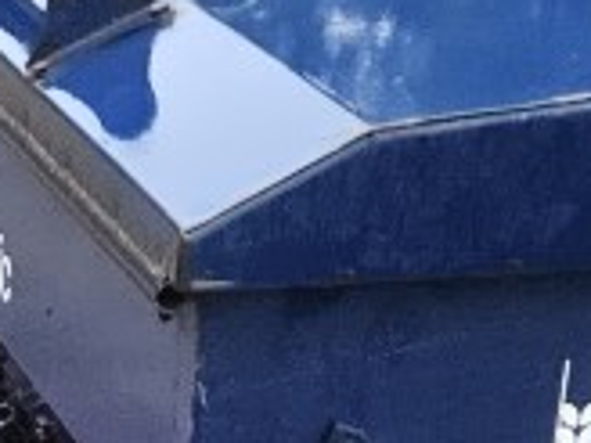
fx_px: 2459
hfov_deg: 13.6
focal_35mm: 144
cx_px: 61
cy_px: 1080
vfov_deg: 9.2
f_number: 1.8
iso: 640
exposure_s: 1/200
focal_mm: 5.4
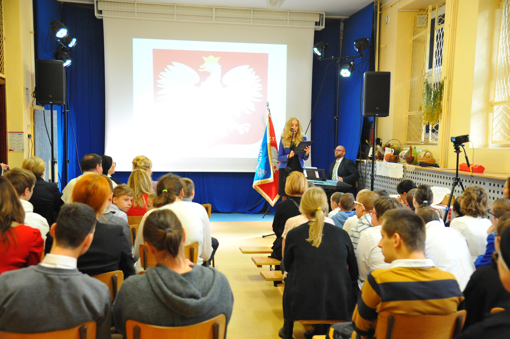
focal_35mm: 38
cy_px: 170
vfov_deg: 35.0
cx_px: 255
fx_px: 538
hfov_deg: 50.7
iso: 5000
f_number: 4
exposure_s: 1/160
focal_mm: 38
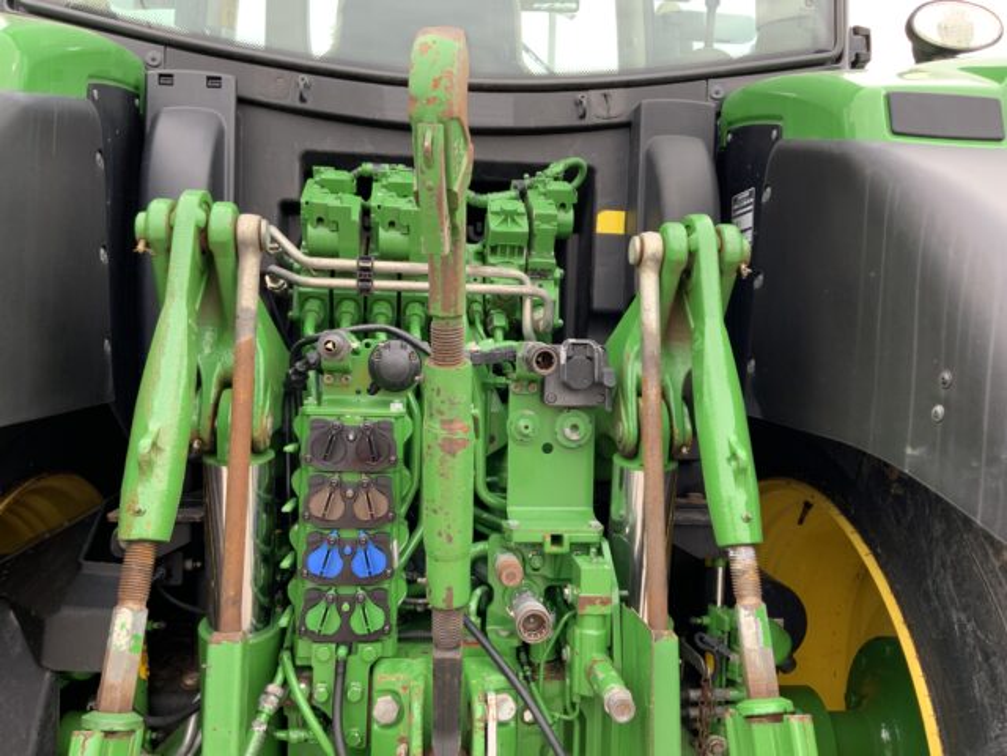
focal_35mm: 29
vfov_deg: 48.2
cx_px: 504
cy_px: 378
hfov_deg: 61.7
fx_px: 844
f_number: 1.8
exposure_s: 1/122
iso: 32
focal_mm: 3
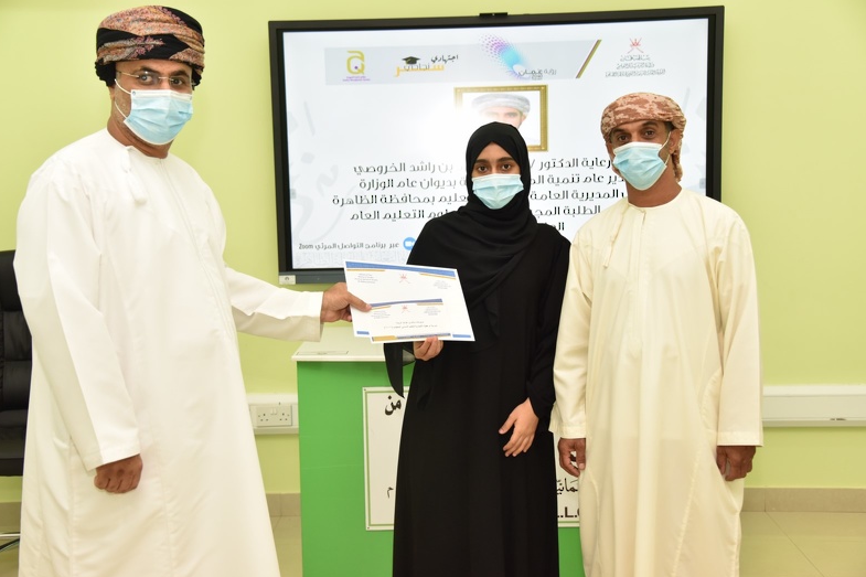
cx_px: 435
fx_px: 1226
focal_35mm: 51
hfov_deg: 38.9
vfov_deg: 26.5
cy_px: 292
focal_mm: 50
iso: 1600
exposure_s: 1/250
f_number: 5
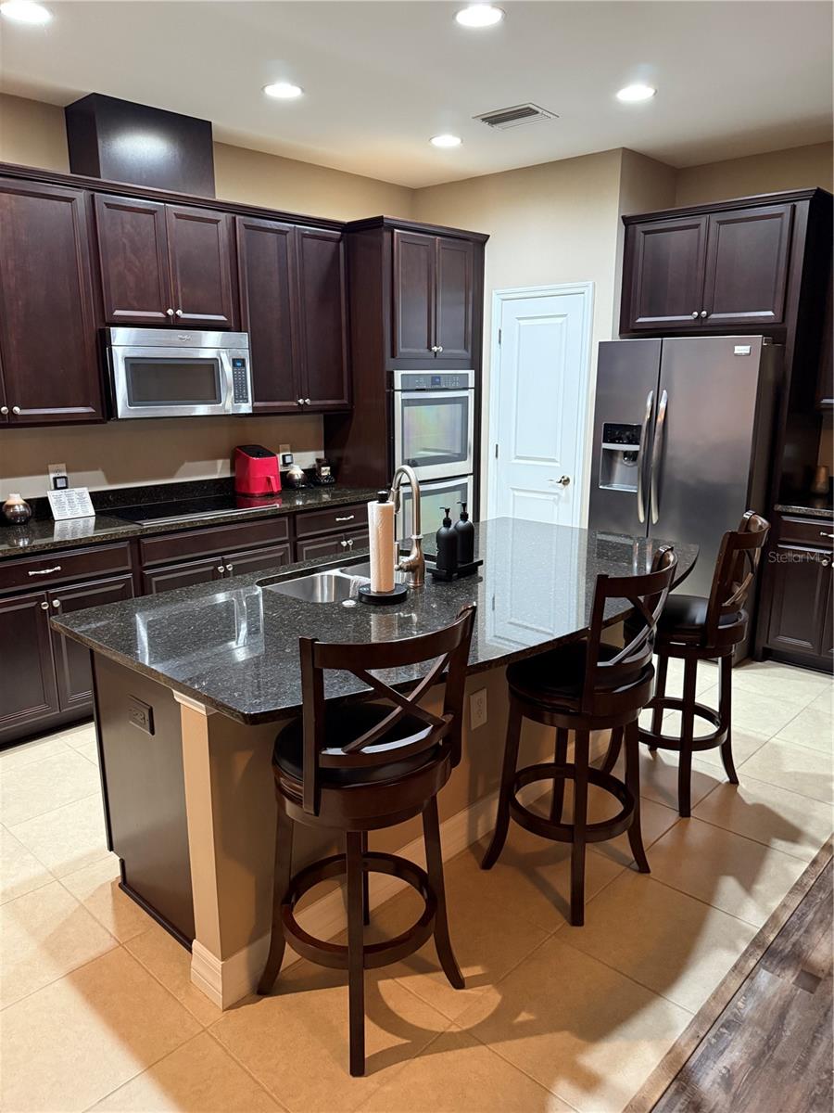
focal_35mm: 24
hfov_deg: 56.8
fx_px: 771
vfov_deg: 71.6
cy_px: 556
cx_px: 417
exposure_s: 1/40
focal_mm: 6.76
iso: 640
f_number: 1.78
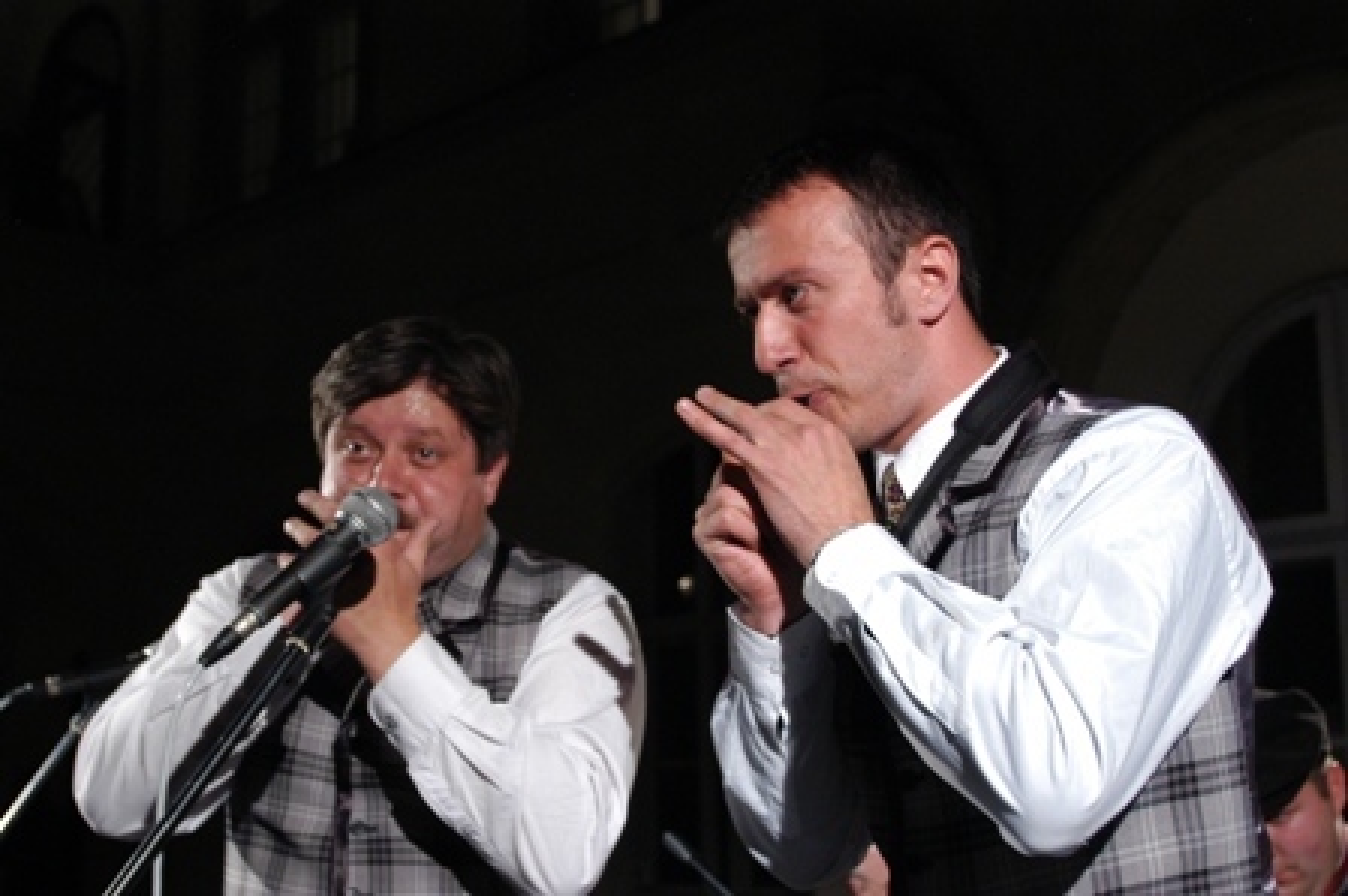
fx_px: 1964
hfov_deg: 37.9
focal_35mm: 52
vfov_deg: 25.7
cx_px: 674
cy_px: 448
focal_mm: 35
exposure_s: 1/100
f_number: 4
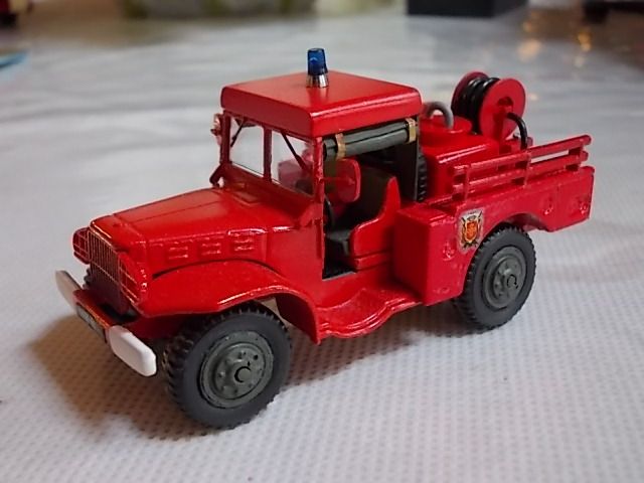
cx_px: 322
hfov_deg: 43.9
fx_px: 800
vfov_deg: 33.6
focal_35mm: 43
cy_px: 242
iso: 200
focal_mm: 6.1
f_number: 3.3
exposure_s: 1/20
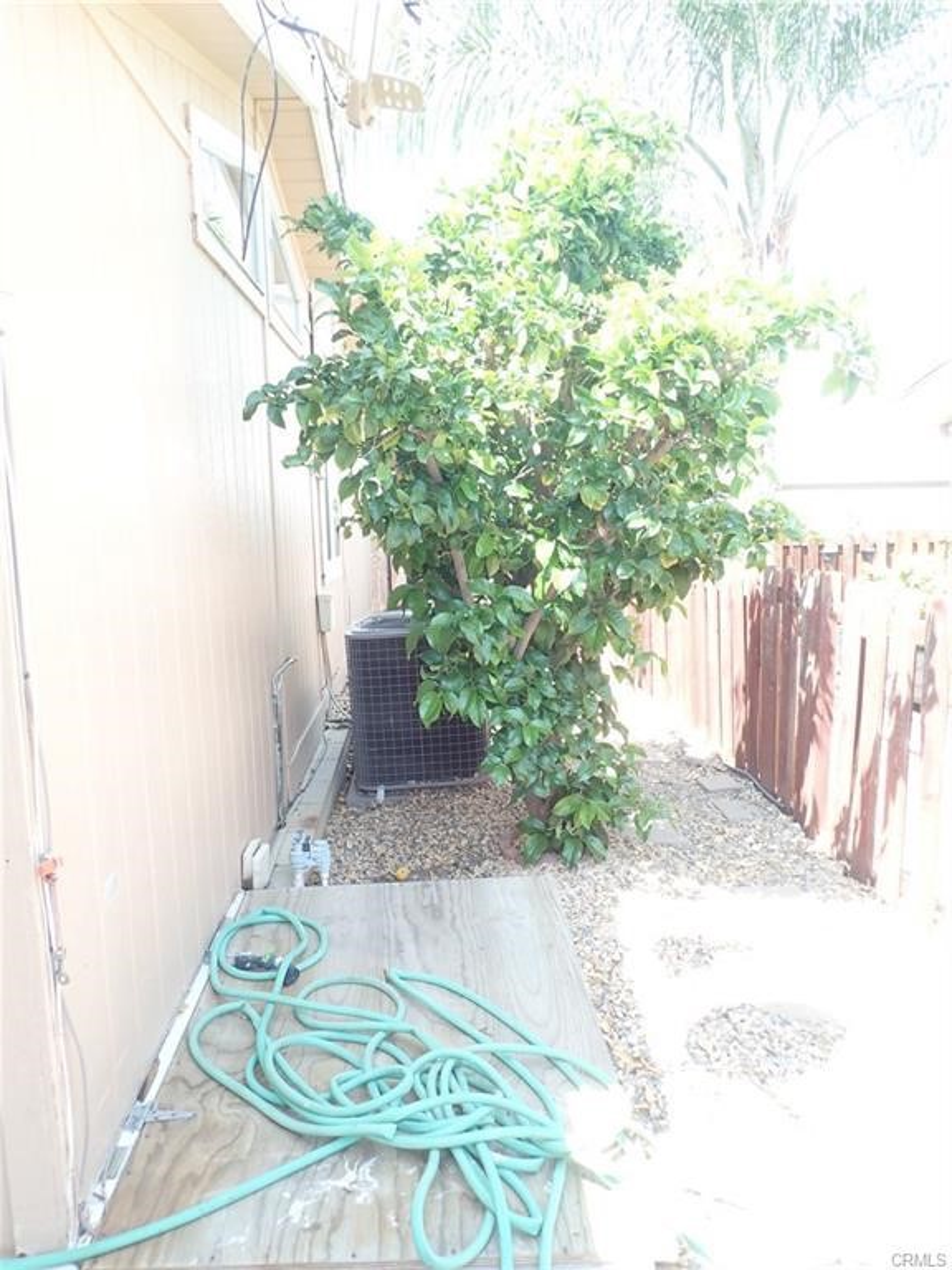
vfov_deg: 69.4
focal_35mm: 25
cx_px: 476
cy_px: 635
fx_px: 917
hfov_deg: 54.9
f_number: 2.8
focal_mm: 4.5
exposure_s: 1/80
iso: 100
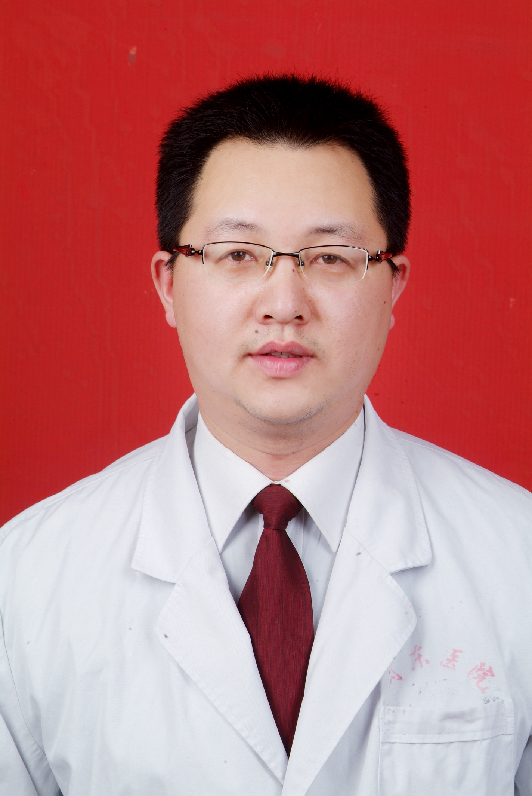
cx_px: 266
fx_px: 2498
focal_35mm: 113
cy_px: 398
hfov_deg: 12.2
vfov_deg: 18.1
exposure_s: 1/90
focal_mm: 75
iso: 100
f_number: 13
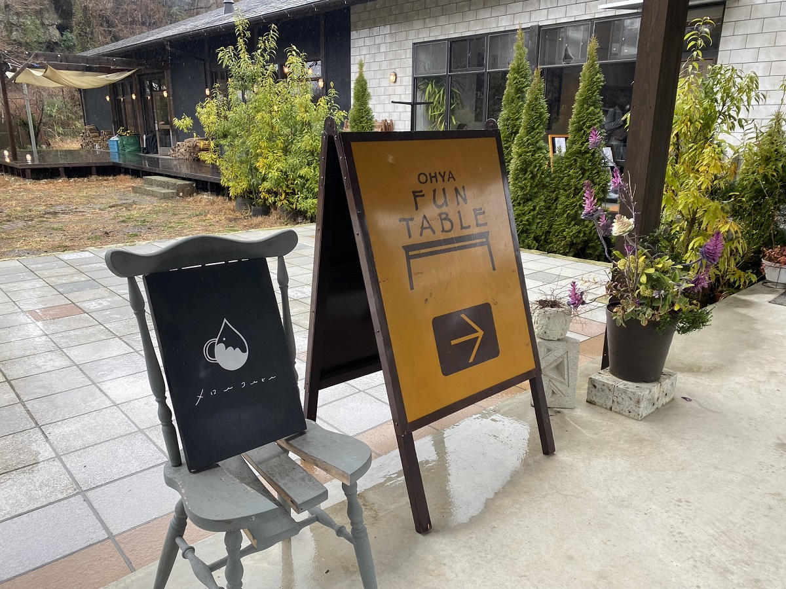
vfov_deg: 53.1
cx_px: 393
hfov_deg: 67.3
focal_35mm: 26
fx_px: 590
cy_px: 294
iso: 32
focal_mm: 4.25
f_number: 1.8
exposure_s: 1/122
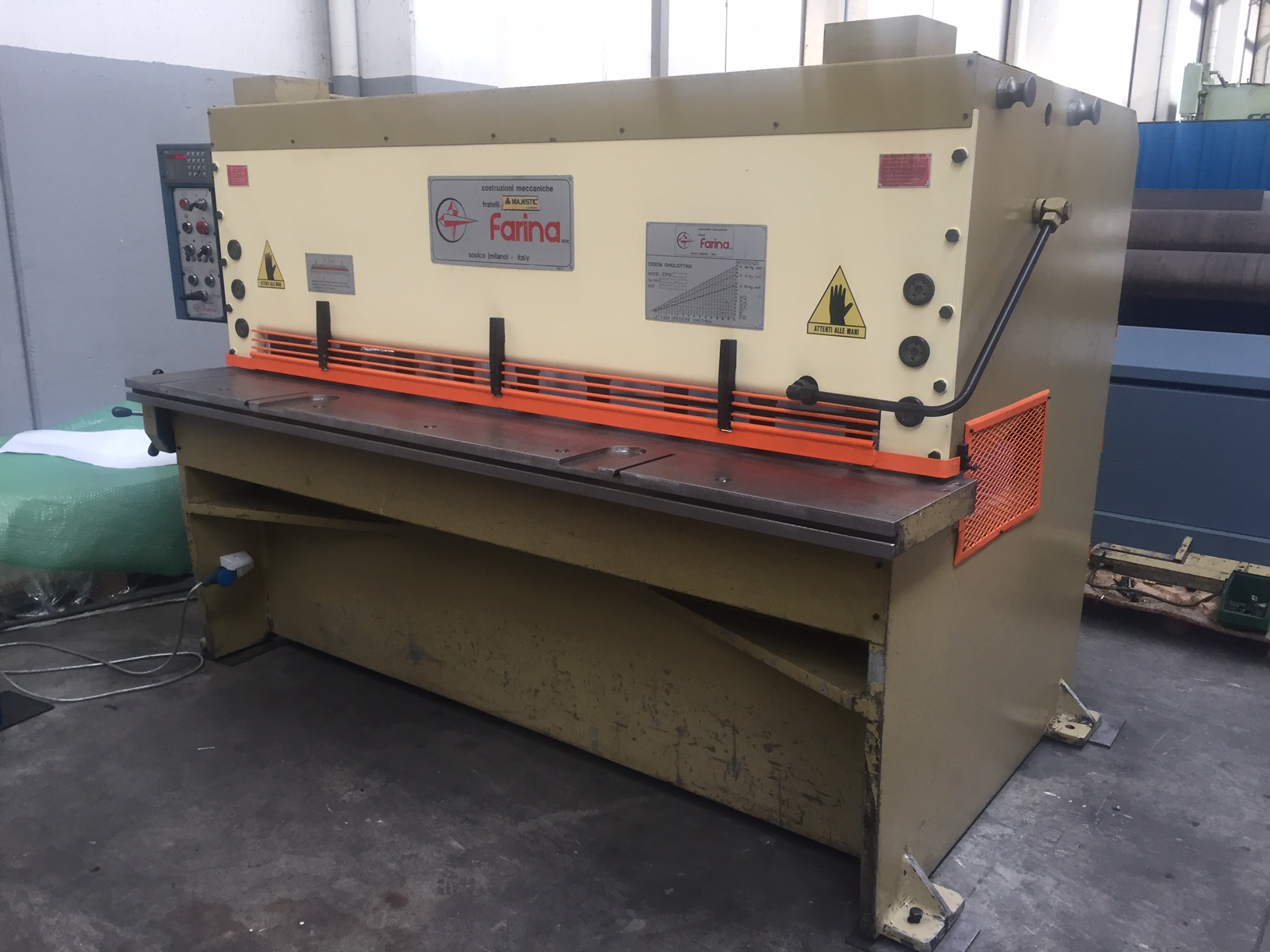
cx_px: 635
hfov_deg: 61.7
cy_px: 476
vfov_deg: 48.2
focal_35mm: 29
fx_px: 1064
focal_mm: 4.15
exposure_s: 1/33
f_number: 2.2
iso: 100
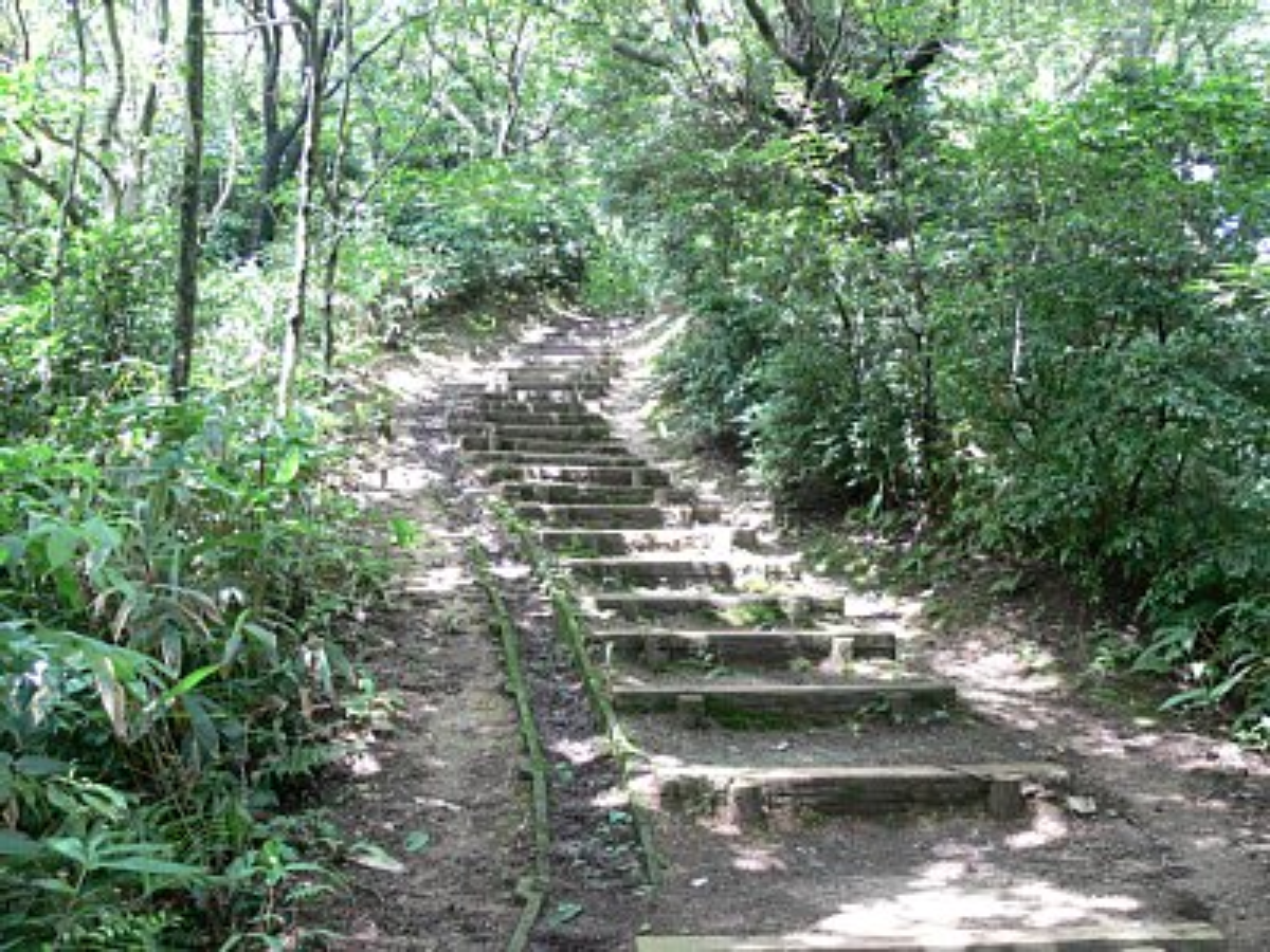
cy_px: 476
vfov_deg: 40.7
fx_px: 1284
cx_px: 635
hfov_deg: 52.6
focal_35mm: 35
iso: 100
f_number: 2.8
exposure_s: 1/30
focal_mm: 7.4
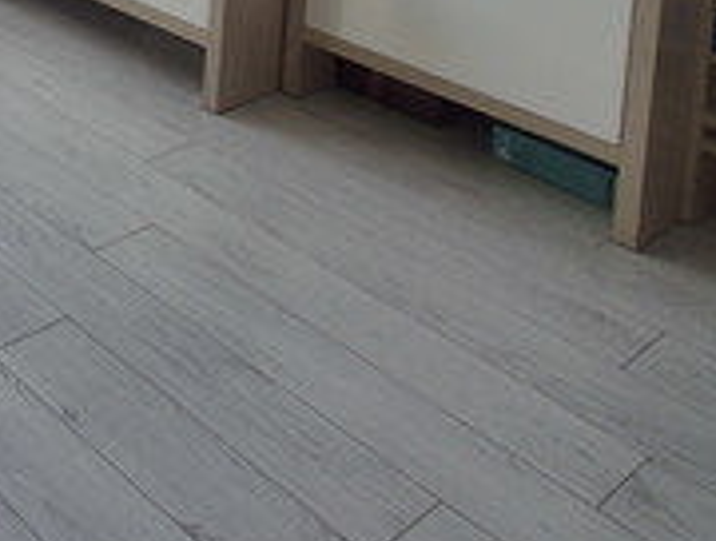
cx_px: -294
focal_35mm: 46
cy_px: -326
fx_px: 954
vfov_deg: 23.4
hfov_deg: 29.5
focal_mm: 2.2
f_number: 2.2
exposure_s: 1/435
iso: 50
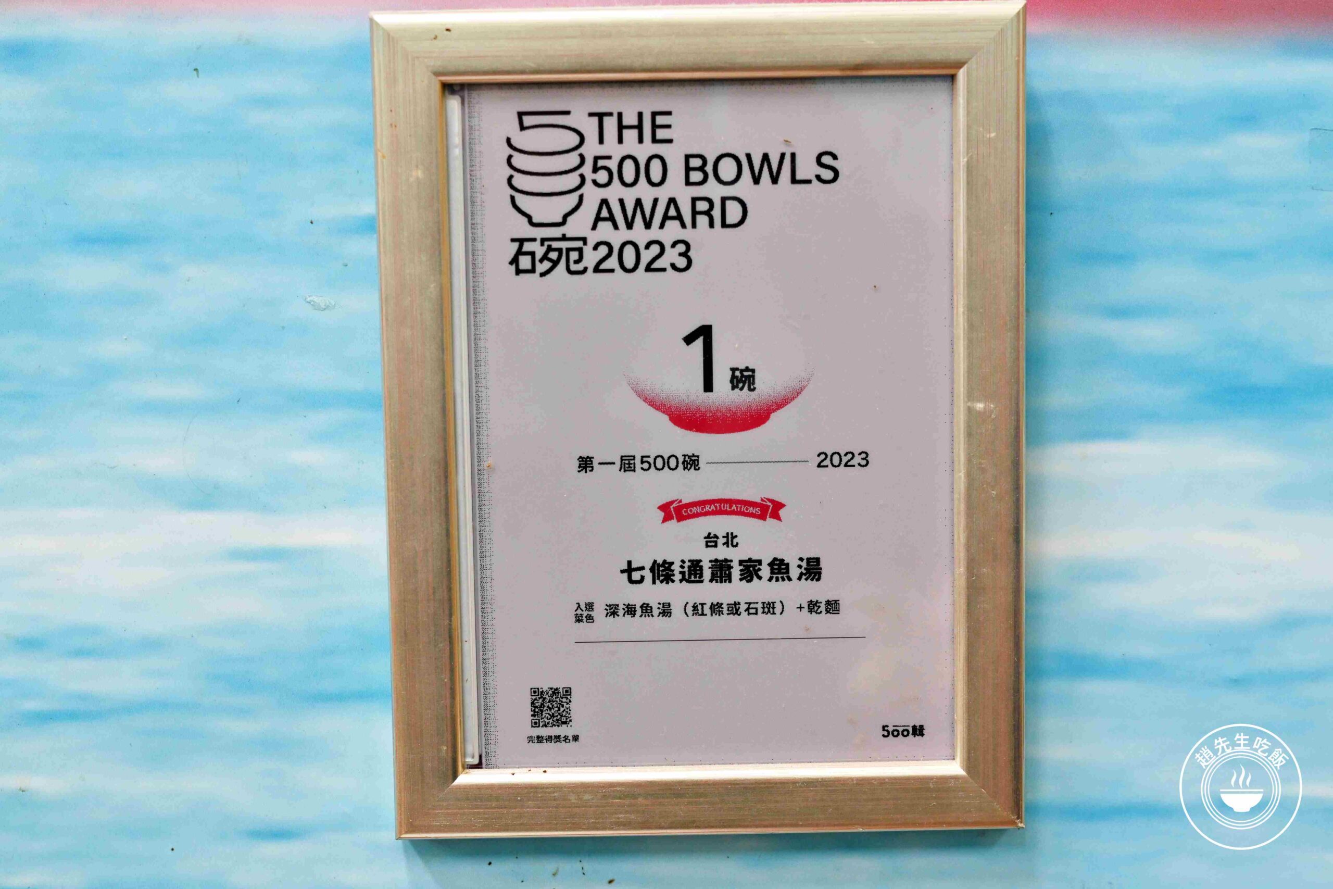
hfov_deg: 27.0
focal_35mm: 75
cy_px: 444
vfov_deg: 18.2
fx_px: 2777
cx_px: 666
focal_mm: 50
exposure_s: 1/160
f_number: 3.2
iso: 560
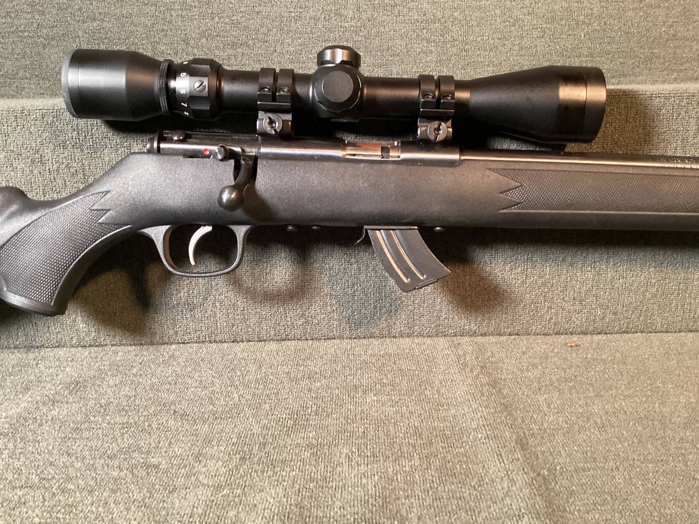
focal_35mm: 32
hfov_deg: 56.8
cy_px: 255
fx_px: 646
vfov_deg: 44.1
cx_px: 339
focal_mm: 3.3
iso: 400
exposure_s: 1/30
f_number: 2.4
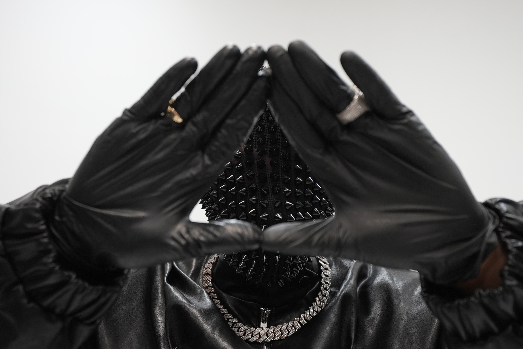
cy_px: 174
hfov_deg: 48.4
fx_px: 581
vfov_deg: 33.4
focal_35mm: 40
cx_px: 262
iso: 800
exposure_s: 1/50
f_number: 4
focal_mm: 27
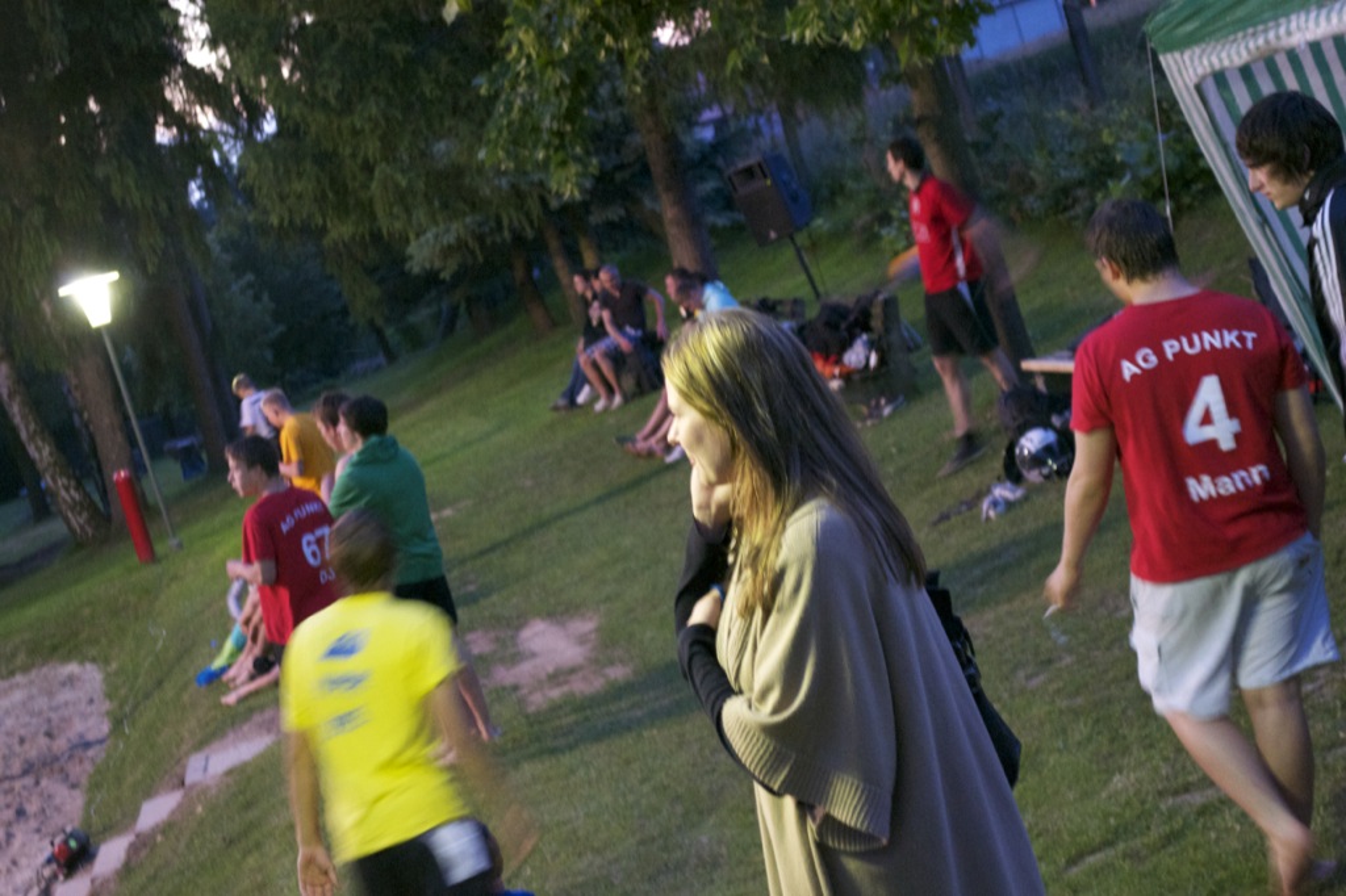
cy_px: 448
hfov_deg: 26.0
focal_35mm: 78
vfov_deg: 17.5
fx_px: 2915
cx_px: 673
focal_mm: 52
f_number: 5.6
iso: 3200
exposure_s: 1/13
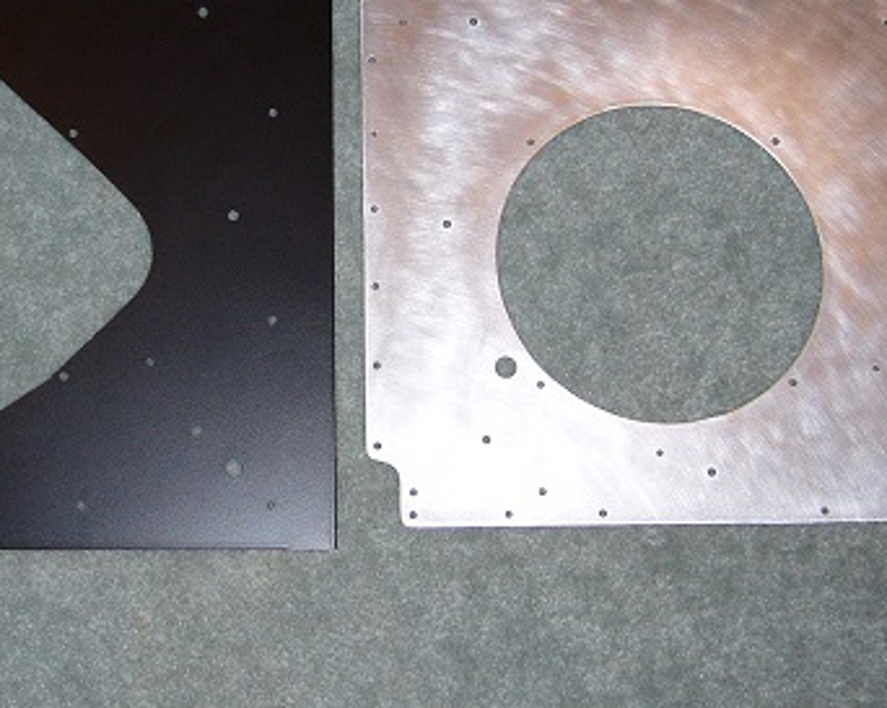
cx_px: 335
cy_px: 200
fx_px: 1679
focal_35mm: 64
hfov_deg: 29.5
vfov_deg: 23.6
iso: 100
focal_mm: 5.8
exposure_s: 1/30
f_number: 2.8
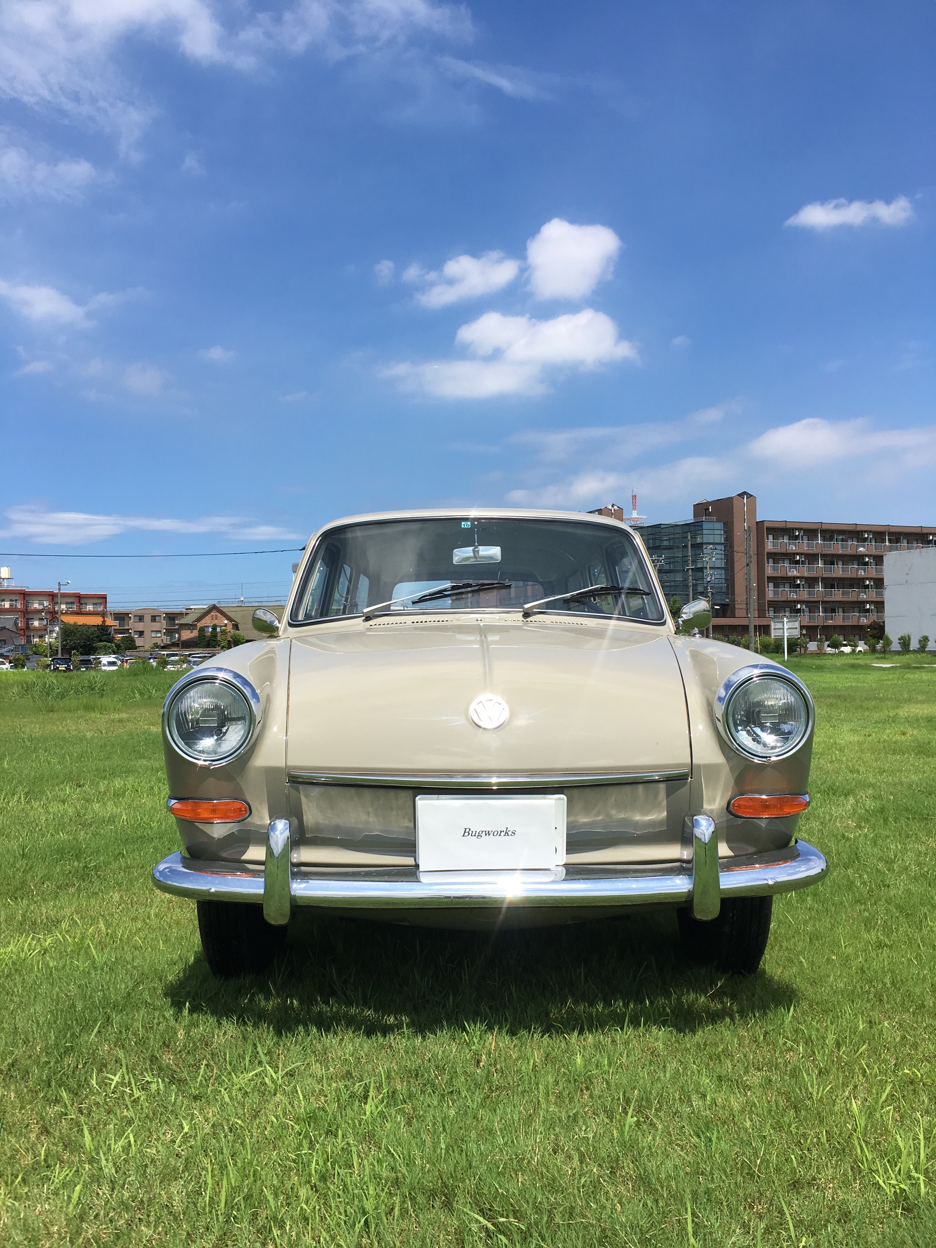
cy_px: 624
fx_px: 1046
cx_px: 468
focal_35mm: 29
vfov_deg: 61.7
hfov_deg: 48.2
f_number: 2.2
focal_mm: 4.15
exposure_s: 1/2137
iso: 25
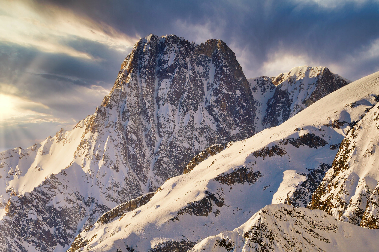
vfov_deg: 3.0
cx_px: 190
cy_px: 126
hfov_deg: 4.6
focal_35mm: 450
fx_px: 4732
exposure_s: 1/400
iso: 200
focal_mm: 300
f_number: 11
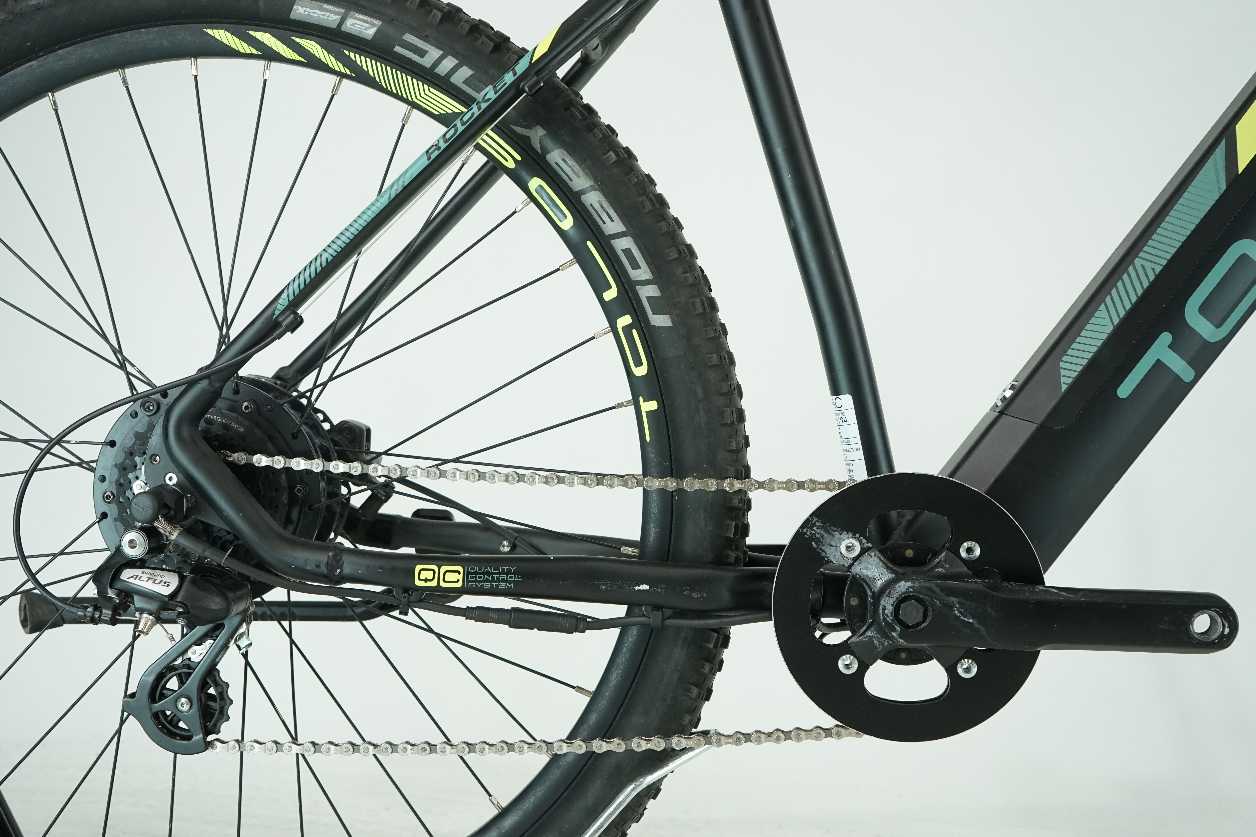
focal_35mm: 36
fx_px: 1256
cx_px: 628
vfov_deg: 36.9
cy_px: 418
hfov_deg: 53.1
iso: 1600
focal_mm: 36
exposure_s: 1/200
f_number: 5.6
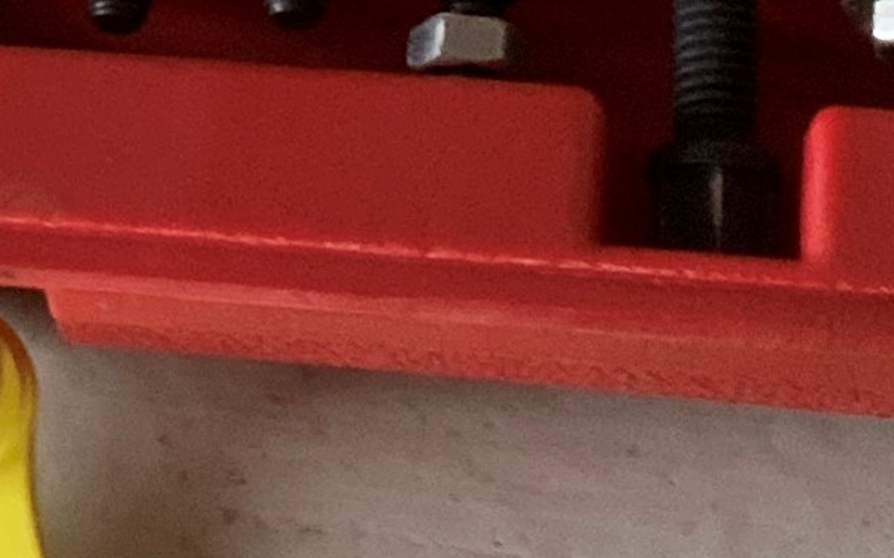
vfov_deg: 8.5
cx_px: 83
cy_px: -403
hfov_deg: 13.8
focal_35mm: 150
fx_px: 3655
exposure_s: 1/60
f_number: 1.8
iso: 80
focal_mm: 3
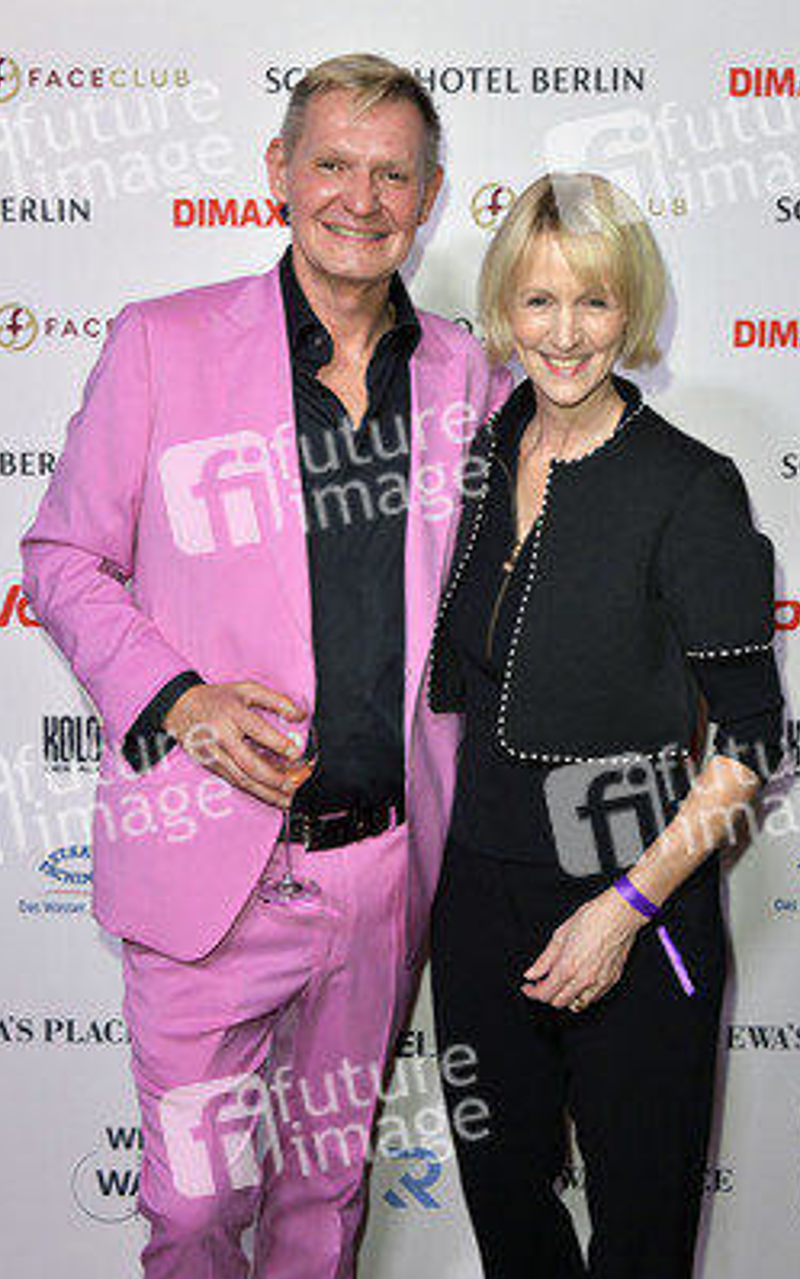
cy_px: 640
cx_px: 418
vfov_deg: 46.2
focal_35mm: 43
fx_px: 1499
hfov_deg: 29.9
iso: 1250
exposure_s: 1/250
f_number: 6.3
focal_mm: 42
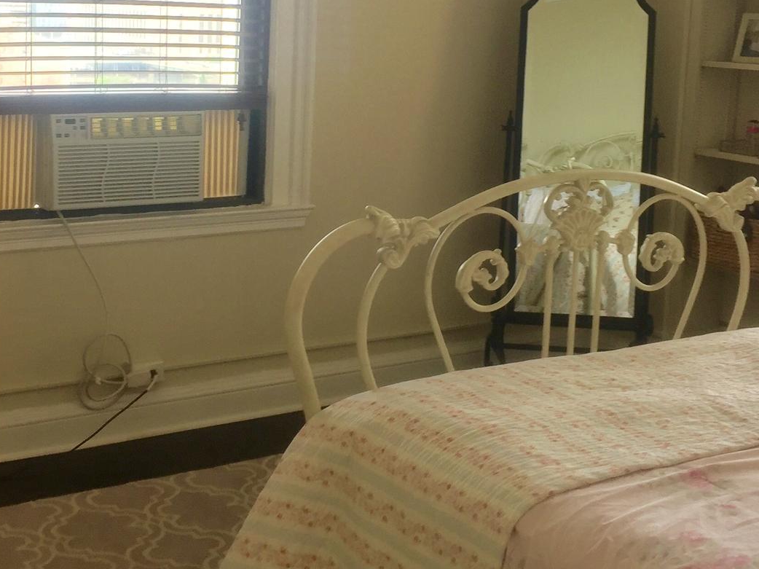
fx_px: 1250
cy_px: 138
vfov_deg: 25.3
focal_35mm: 57
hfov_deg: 33.7
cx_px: 304
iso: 32
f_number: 2.2
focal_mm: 4.15
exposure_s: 1/40
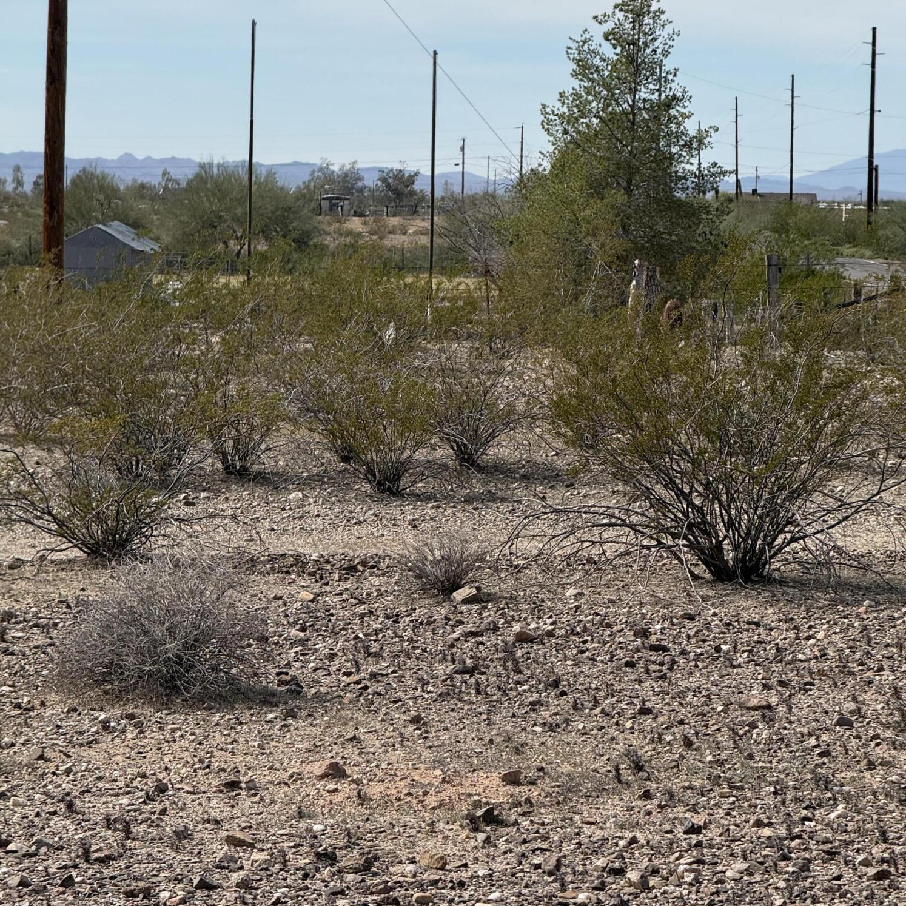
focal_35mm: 142
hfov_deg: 12.3
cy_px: 385
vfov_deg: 12.3
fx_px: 4205
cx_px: 454
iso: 50
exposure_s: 1/2212
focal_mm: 15.66
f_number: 2.8
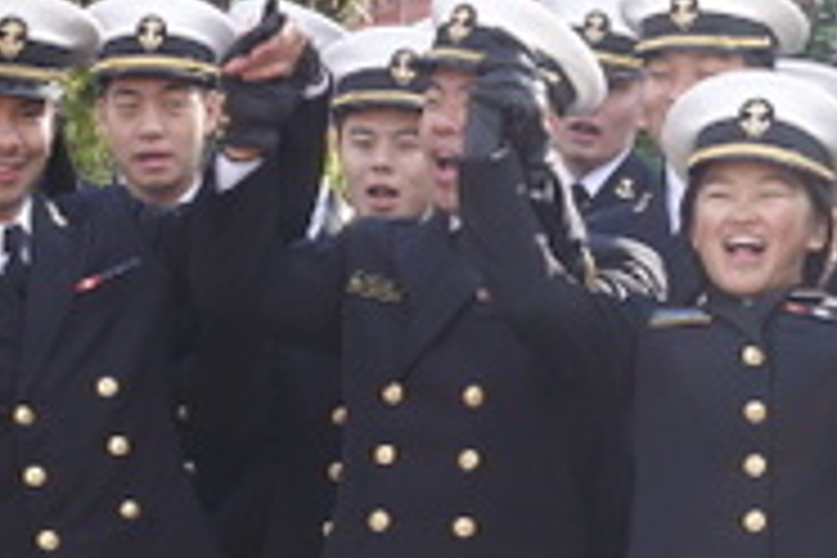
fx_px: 3789
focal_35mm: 163
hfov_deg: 12.5
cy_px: 140
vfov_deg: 8.4
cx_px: 774
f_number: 4
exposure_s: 1/125
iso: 125
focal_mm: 18.1
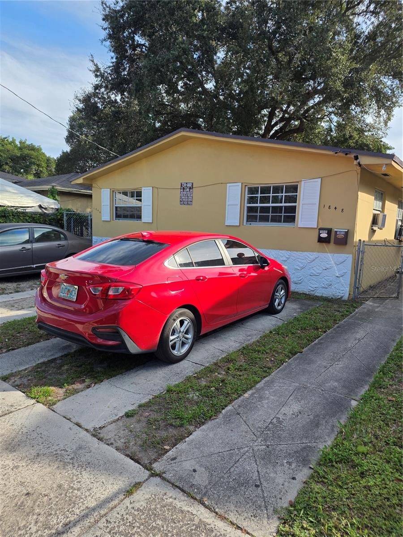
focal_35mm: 23
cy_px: 268
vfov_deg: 73.9
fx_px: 357
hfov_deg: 58.9
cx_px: 202
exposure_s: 1/2558
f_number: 1.7
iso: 80
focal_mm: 6.25
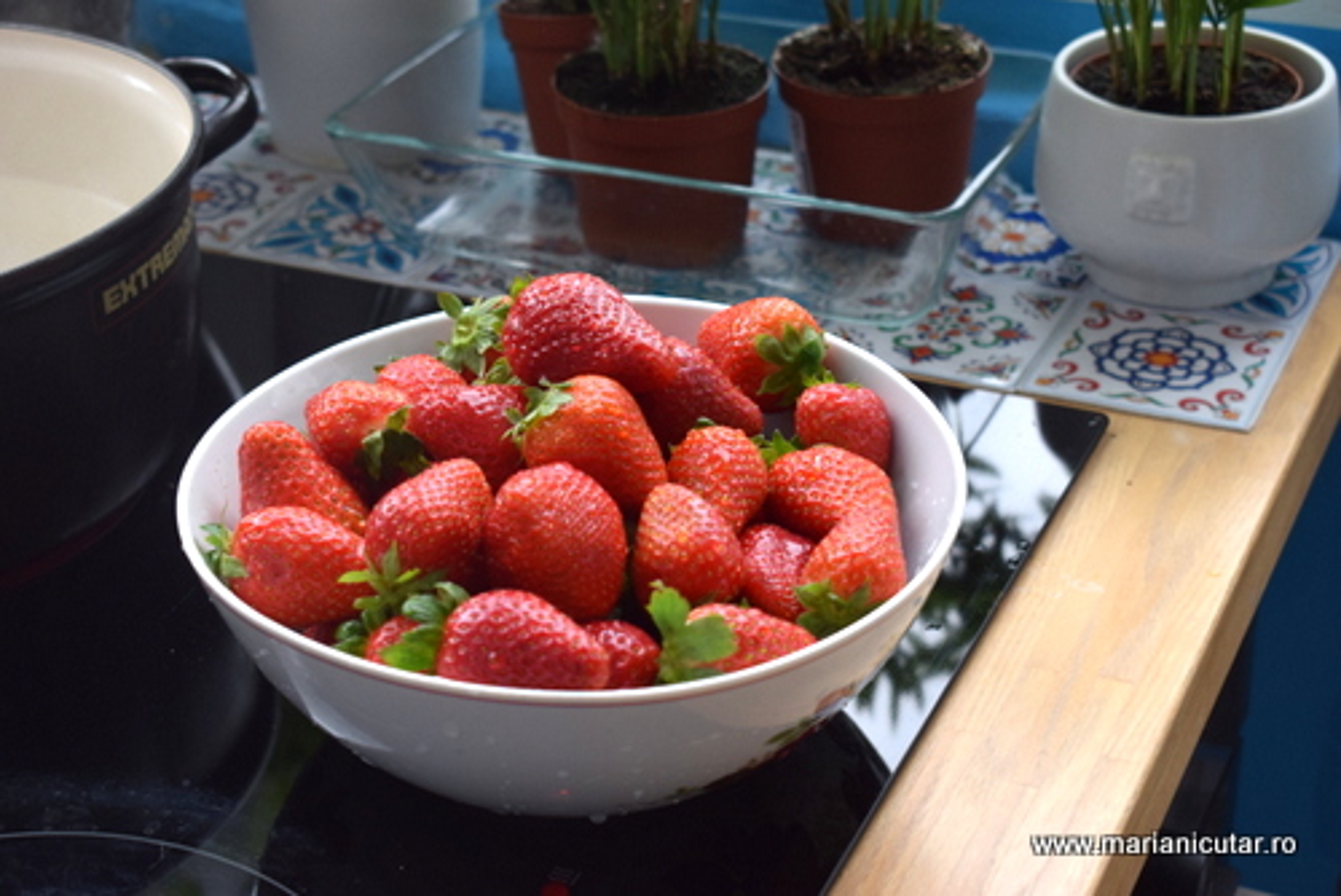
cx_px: 670
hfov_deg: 29.8
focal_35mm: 68
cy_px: 448
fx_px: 2516
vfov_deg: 20.2
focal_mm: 45
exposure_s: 1/160
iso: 400
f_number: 6.3
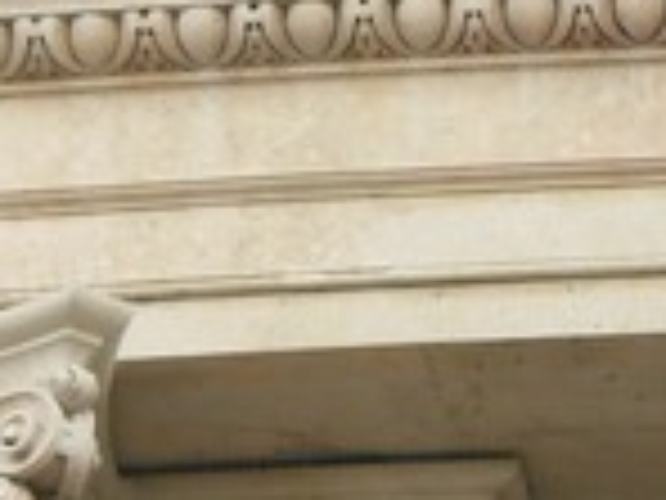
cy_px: 730
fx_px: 12968
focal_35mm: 674
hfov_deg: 2.9
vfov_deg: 2.2
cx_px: 1098
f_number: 3.6
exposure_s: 1/100
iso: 100
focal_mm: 28.2
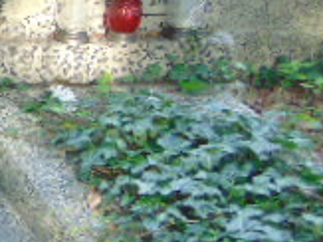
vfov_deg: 15.1
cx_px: -252
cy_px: 111
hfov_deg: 16.8
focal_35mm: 98
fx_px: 914
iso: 100
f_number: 3
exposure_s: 1/30
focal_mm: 4.5
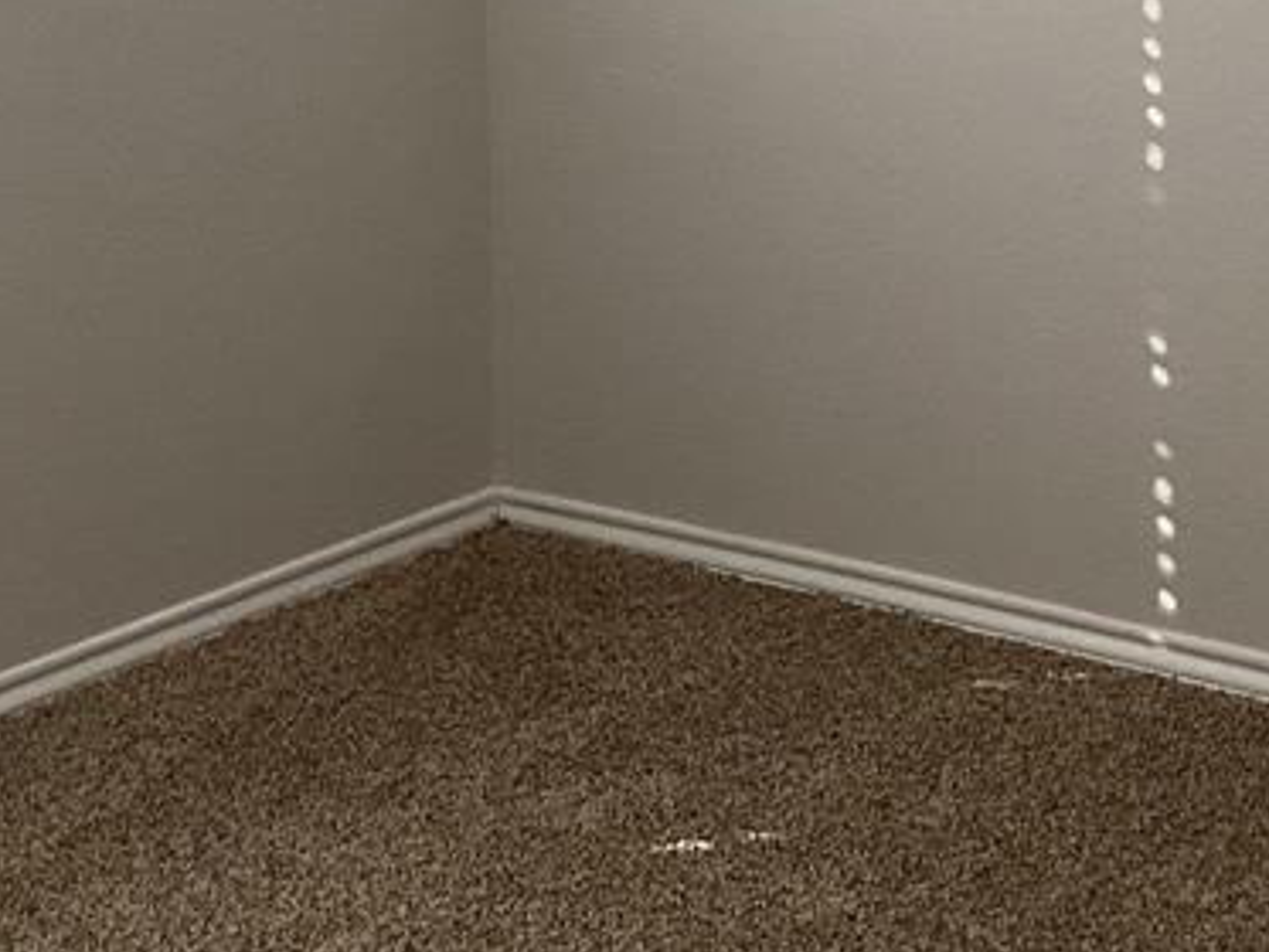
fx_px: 3117
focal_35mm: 85
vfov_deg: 16.4
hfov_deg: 22.9
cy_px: -316
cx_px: 895
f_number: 2.4
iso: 160
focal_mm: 3.3
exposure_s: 1/60
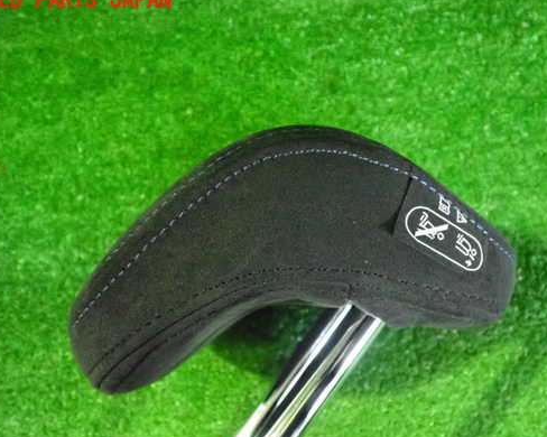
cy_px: 239
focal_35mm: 36
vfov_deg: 41.1
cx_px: 304
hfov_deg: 50.2
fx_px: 583
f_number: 2.3
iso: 4000
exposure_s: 1/100
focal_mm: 5.4
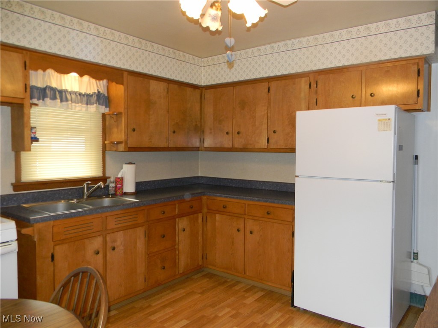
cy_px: 164
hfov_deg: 63.4
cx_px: 219
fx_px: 354
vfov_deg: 49.7
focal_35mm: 28
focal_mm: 5
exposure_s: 1/26
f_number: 3.5
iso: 200
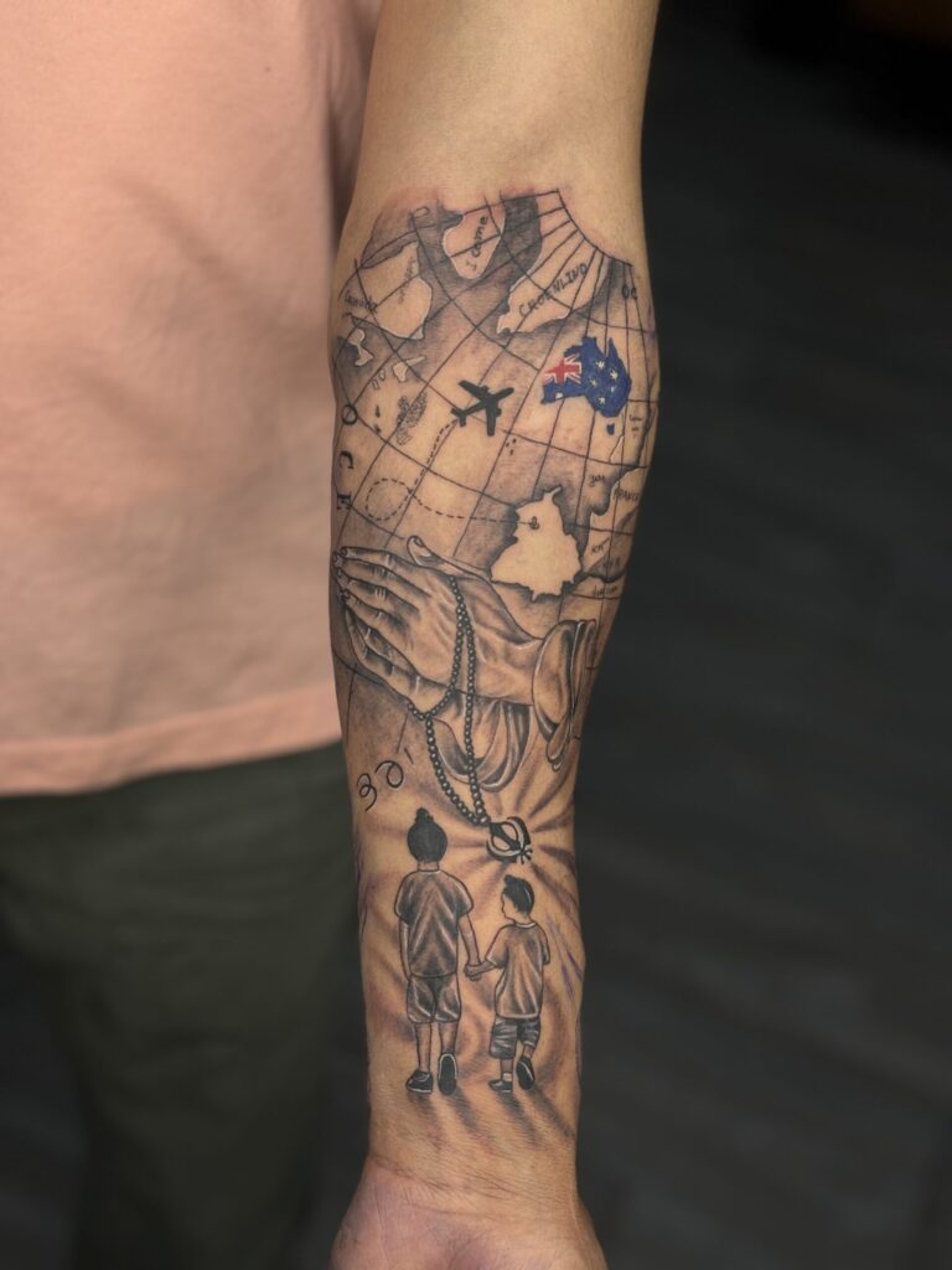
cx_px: 476
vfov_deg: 36.8
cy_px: 635
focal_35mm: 52
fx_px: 1907
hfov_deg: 28.0
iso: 32
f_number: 1.6
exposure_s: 1/329
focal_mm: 5.96
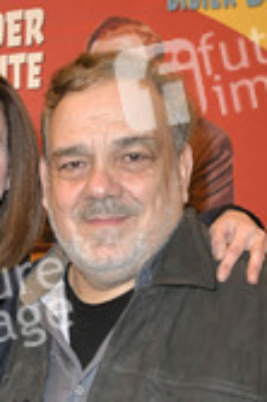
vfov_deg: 22.9
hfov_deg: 16.0
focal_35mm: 84
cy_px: 436
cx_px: 19
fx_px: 936
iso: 2000
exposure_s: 1/125
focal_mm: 35
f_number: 5
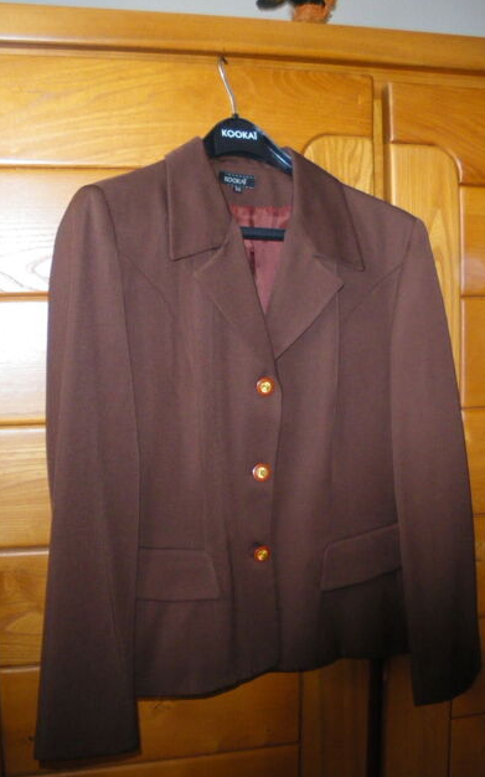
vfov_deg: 50.4
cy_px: 392
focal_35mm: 39
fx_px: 825
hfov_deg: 32.8
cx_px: 234
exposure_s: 1/50
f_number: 3.5
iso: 400
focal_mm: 6.3
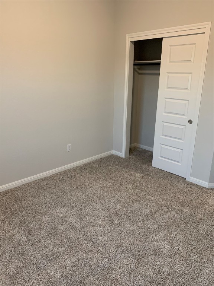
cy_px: 143
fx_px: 214
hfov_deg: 53.1
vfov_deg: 67.3
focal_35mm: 26
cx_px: 107
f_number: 1.8
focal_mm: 4.25
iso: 250
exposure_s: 1/60
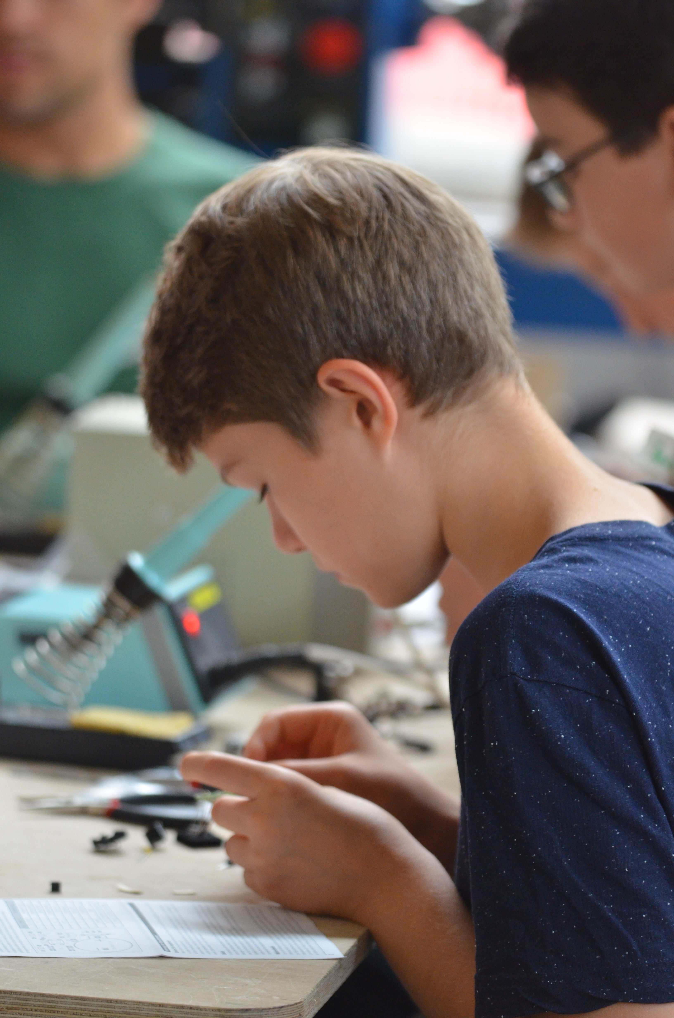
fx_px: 6347
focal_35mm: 225
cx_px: 337
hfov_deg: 6.1
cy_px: 509
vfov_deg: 9.2
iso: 1600
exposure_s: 1/250
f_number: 3
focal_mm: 150
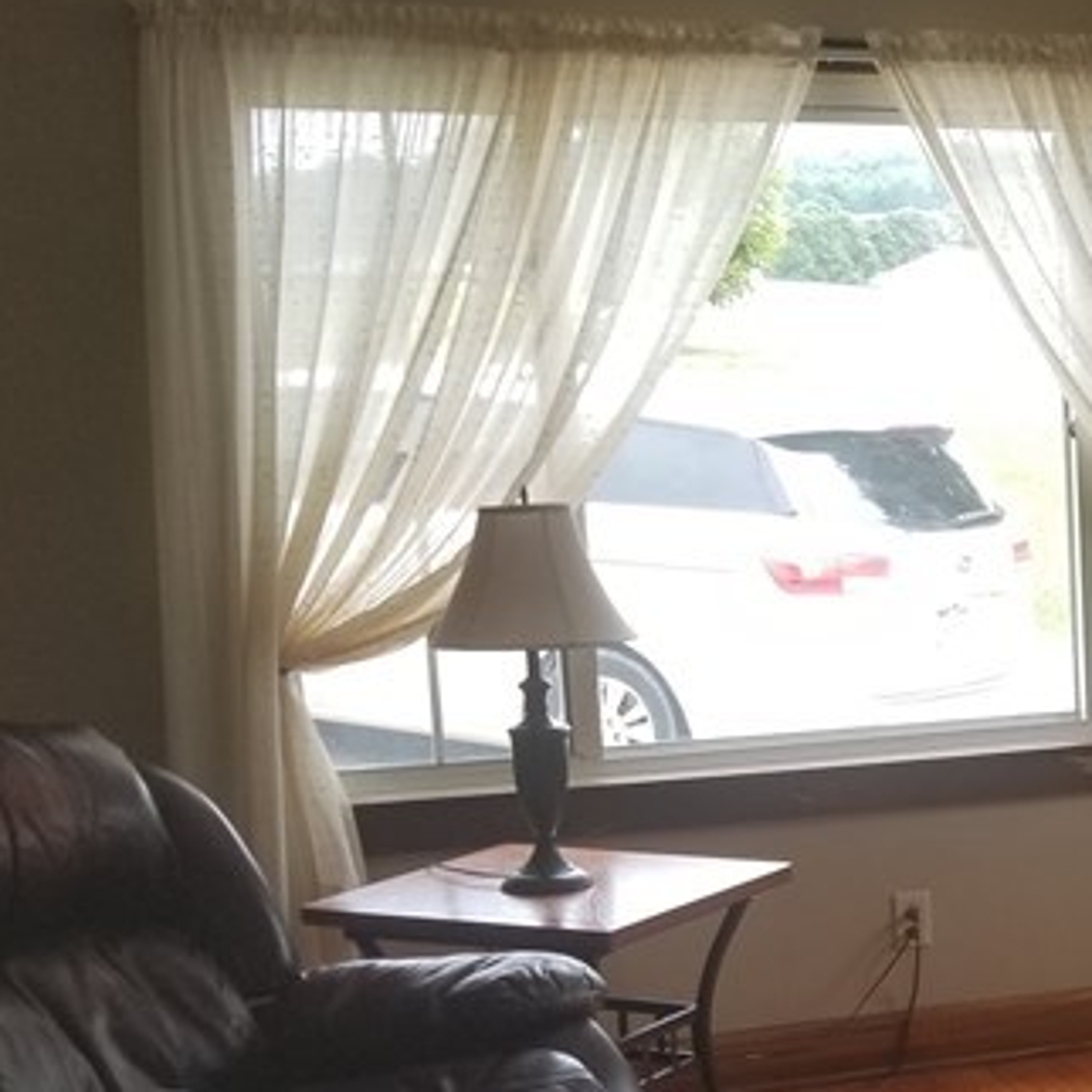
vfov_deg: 23.3
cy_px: 875
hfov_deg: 21.1
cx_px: 1479
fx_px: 2605
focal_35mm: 73
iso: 50
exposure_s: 1/160
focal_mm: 4.25
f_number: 1.7
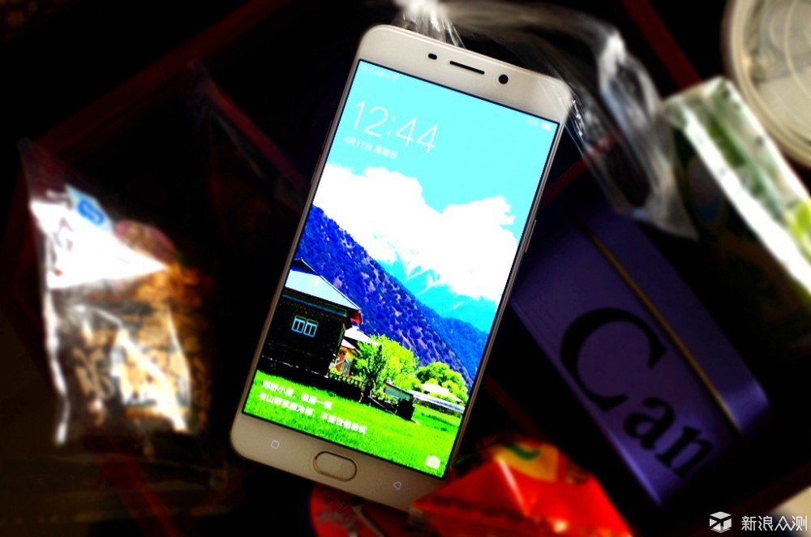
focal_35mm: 52
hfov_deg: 37.9
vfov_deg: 25.6
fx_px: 1180
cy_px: 268
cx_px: 406
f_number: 2.2
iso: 100
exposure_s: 1/50
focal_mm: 35
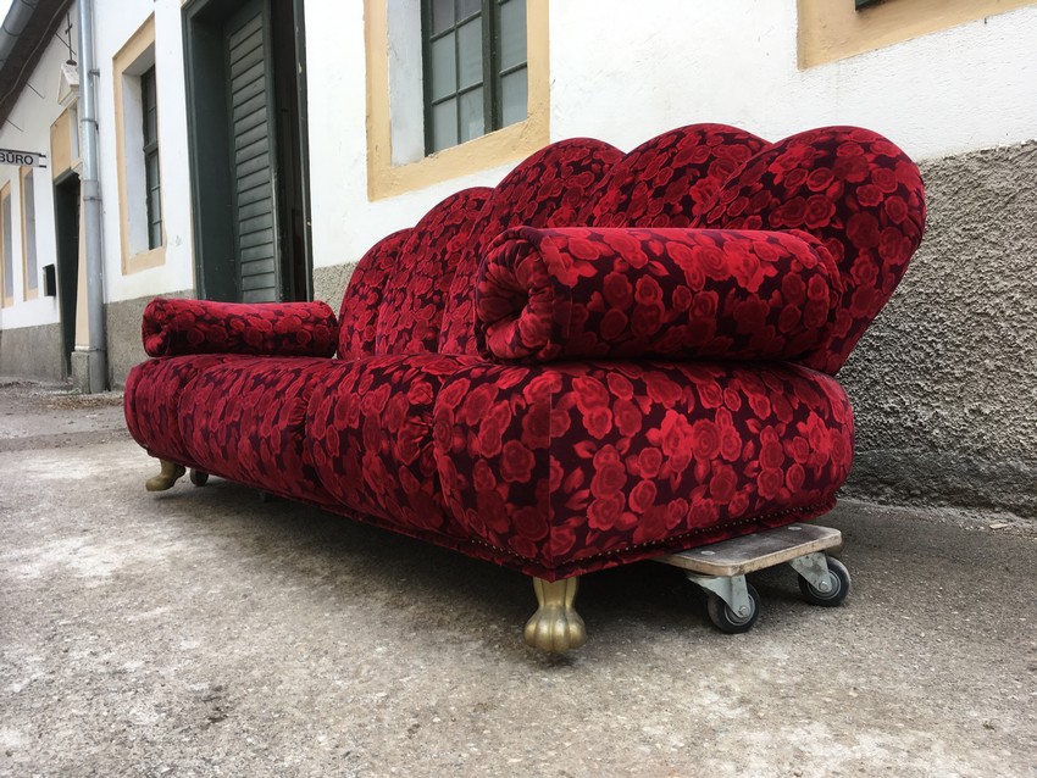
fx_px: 869
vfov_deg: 48.2
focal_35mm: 29
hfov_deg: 61.6
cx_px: 518
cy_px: 389
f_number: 2.2
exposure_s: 1/113
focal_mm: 4.15
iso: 25
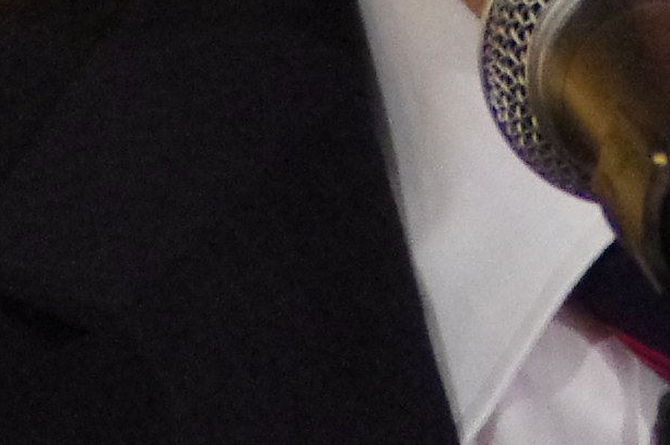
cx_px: 855
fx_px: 39013
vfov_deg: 0.7
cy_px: -557
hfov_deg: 1.0
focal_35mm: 2099
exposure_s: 1/160
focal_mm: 200
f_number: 6.3
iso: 3200
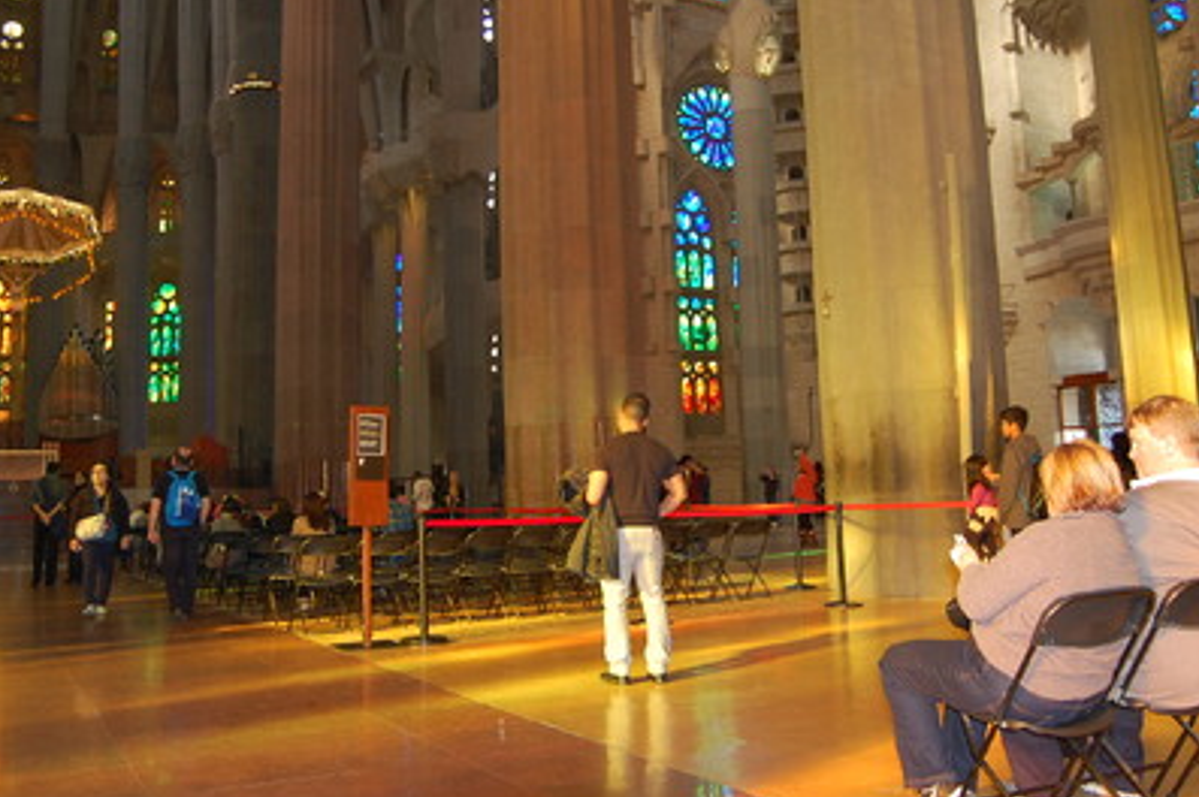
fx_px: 1131
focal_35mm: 34
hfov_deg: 55.8
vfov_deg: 38.7
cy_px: 320
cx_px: 559
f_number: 3.5
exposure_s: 1/60
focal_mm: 18
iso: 500
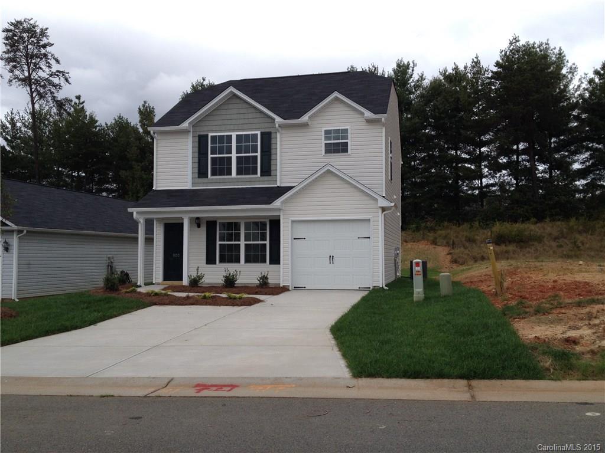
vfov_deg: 40.7
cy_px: 226
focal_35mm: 35
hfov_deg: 52.6
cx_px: 302
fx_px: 612
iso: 50
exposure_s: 1/935
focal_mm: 4.28
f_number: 2.4
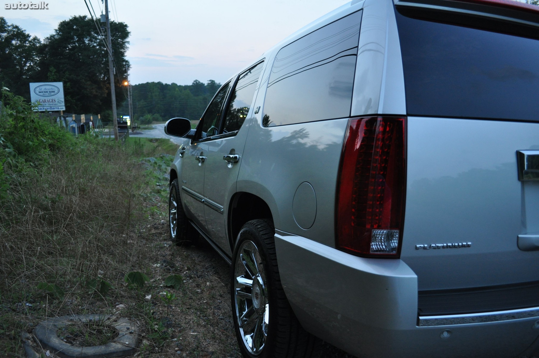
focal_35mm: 27
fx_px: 404
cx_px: 270
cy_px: 179
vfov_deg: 47.8
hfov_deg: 67.4
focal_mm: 18
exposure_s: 1/40
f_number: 3.5
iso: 800
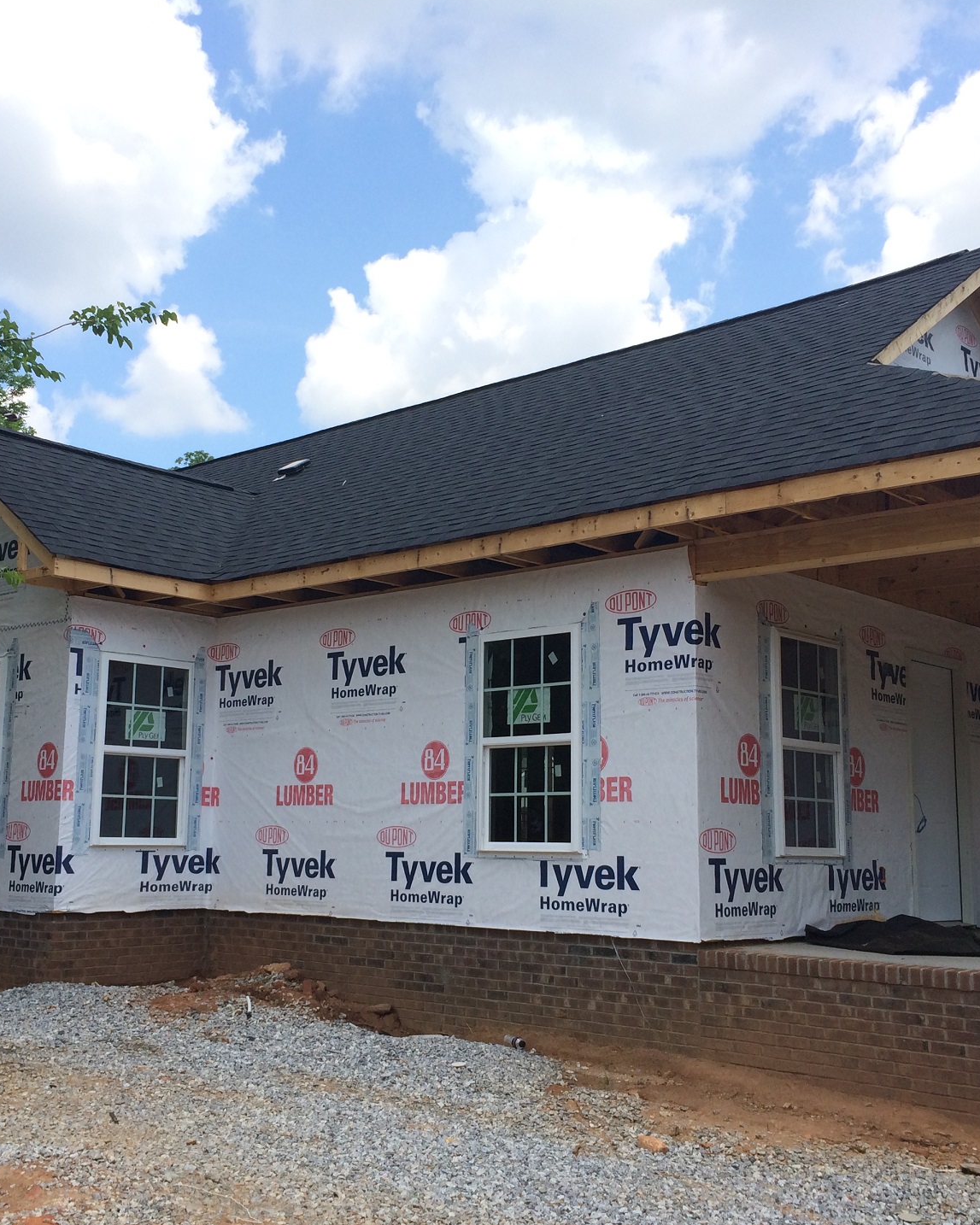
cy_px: 621
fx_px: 1450
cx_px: 458
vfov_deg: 45.8
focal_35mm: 40
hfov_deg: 37.3
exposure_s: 1/1244
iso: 32
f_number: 2.2
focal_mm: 4.12
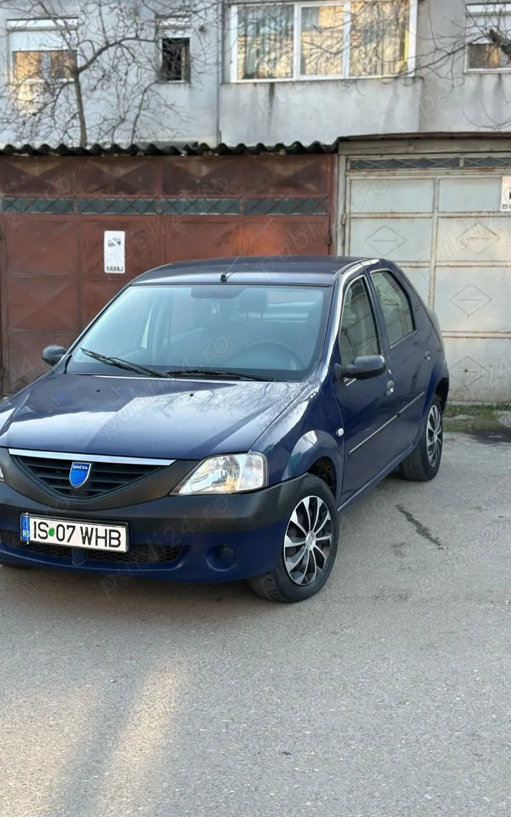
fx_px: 1136
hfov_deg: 25.3
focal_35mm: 51
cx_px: 205
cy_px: 409
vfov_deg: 39.6
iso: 80
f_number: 1.78
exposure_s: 1/303
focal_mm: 6.86
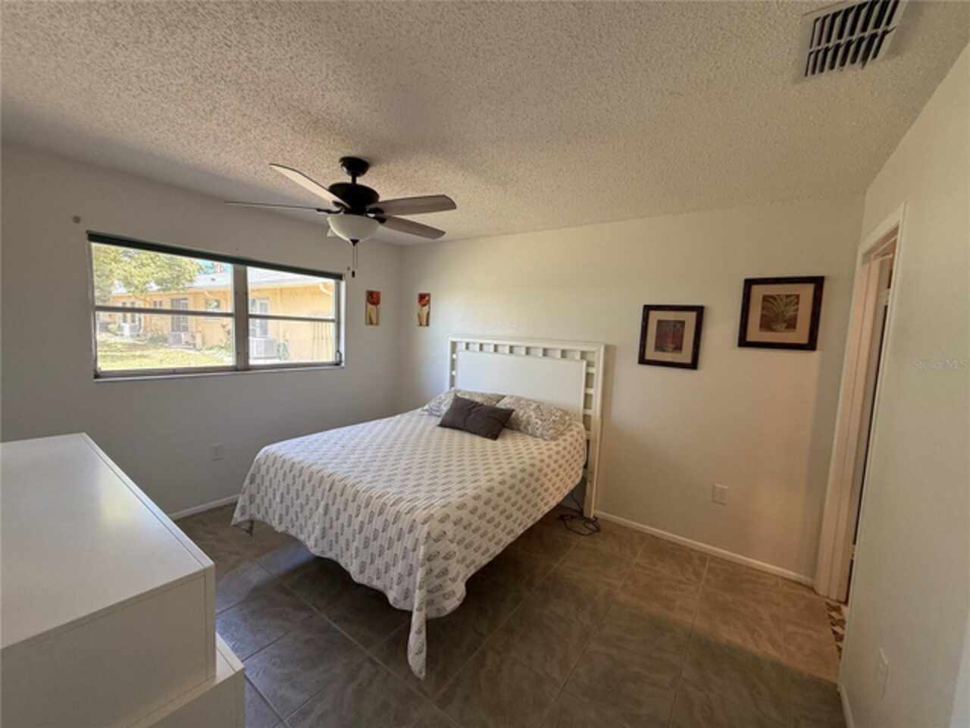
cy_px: 364
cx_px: 485
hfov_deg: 102.1
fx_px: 392
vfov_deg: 85.7
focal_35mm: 14
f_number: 2.2
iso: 125
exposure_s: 1/99
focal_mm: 2.22
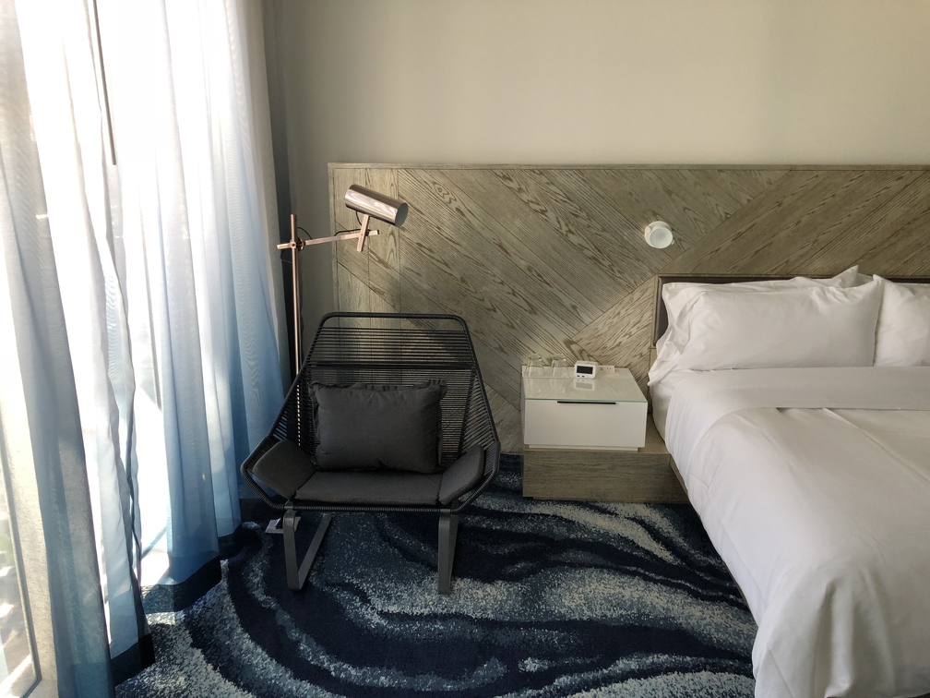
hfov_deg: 63.4
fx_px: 752
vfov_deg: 49.7
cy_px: 349
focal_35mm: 28
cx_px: 465
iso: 25
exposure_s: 1/30
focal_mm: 4
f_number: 1.8
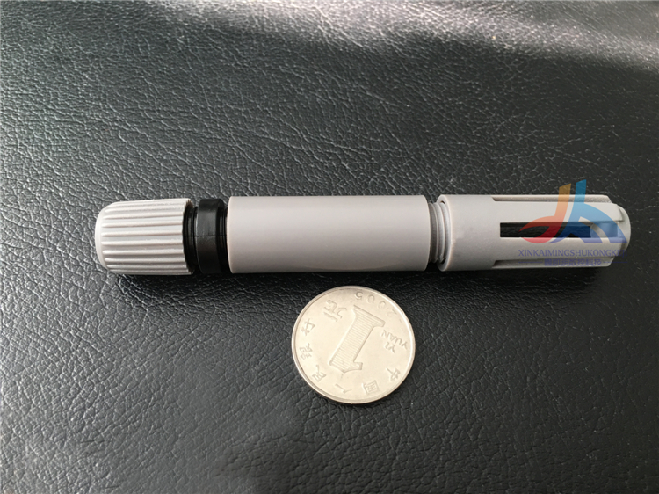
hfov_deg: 61.7
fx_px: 552
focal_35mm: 29
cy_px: 247
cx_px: 330
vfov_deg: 48.2
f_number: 2.2
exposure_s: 1/33
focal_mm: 4.15
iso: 40
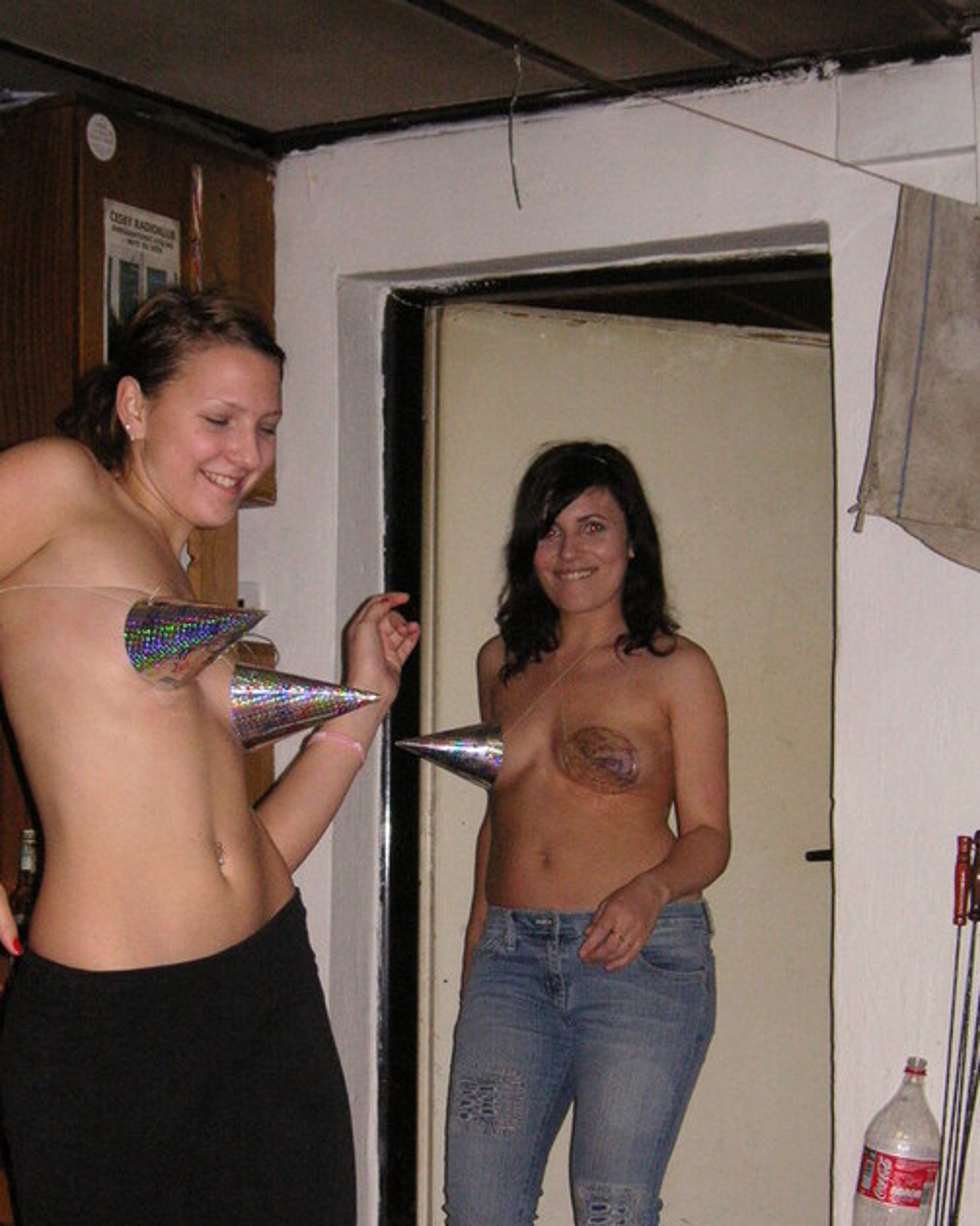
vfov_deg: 26.4
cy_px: 702
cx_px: 460
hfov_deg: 21.3
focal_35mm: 72
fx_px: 2611
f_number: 3.7
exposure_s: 1/60
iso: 160
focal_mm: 9.6
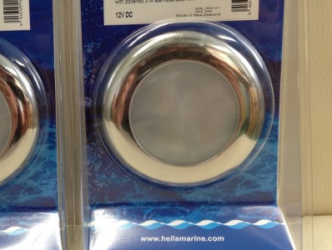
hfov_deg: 35.1
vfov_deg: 27.4
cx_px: 70
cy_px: 81
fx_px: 509
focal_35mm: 53
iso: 64
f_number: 2.4
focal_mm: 4.12
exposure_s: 1/40
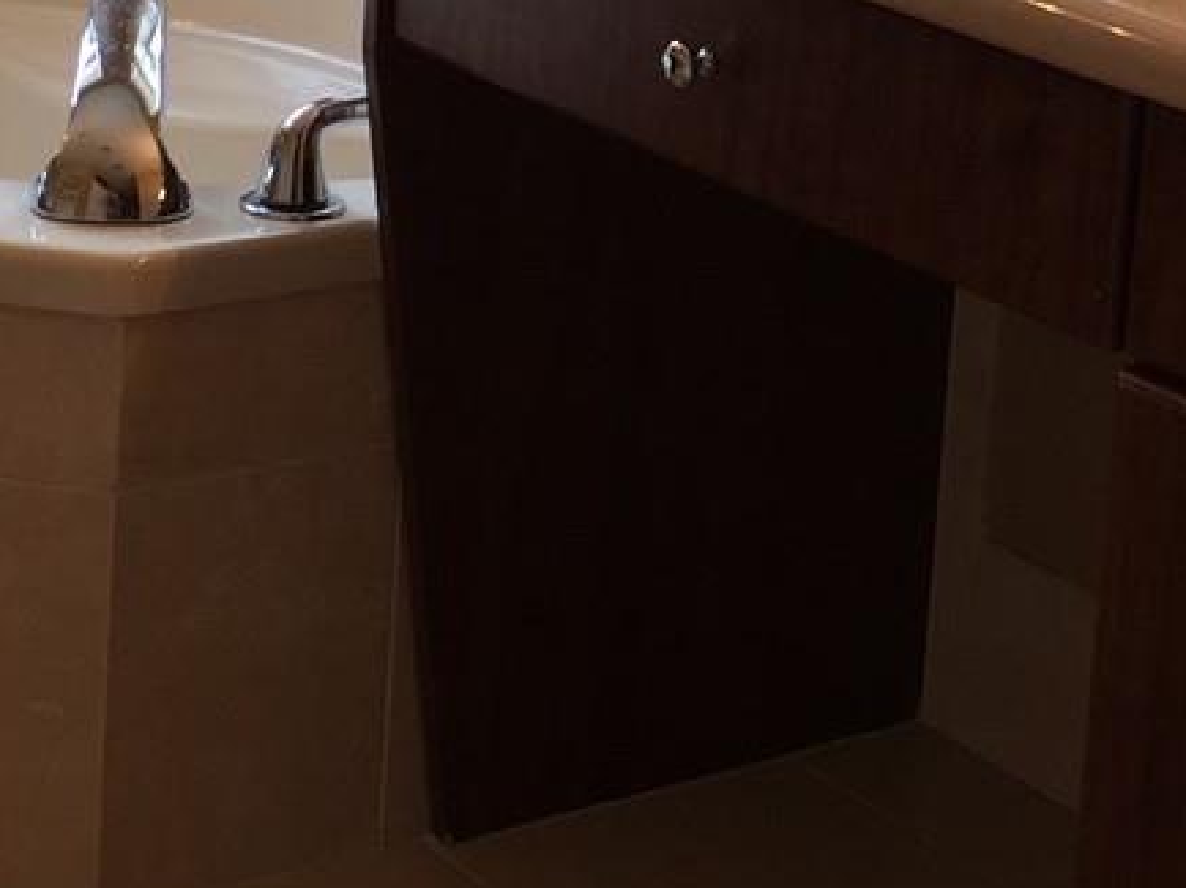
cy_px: -68
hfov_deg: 18.3
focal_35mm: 107
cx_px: 850
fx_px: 3664
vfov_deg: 13.6
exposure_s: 1/40
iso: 32
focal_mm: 4.15
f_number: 2.2
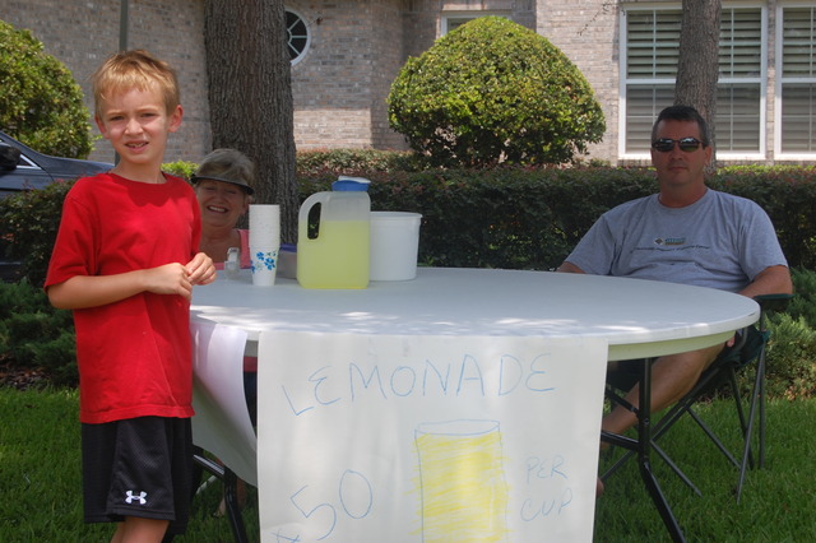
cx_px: 408
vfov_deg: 16.5
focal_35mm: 82
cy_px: 272
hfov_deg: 24.6
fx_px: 1869
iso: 200
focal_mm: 55
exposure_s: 1/160
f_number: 6.3
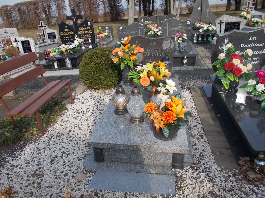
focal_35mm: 26
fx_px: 199
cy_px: 99
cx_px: 132
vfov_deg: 53.1
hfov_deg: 67.3
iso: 80
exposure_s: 1/100
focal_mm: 4.6
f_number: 8
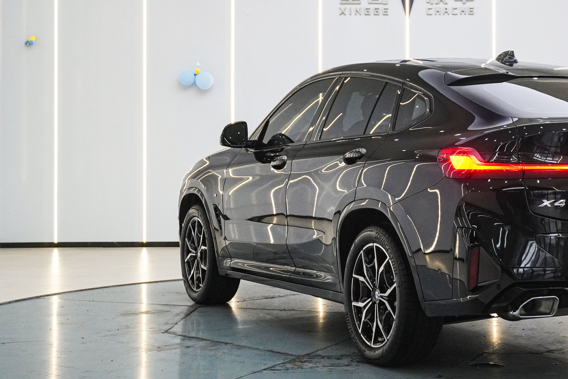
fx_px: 1181
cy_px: 124
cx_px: 464
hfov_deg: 26.5
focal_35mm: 75
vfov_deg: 18.2
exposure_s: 1/80
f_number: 6.3
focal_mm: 29
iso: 1250
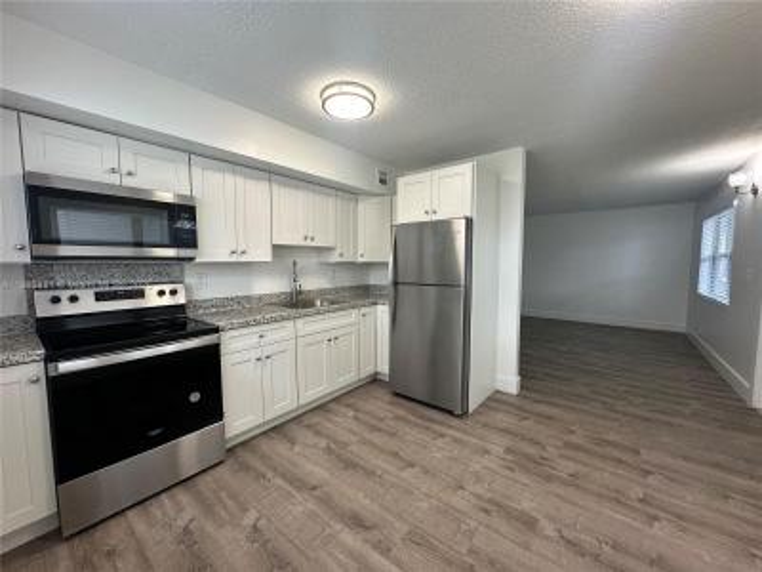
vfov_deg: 85.7
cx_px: 381
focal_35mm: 14
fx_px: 308
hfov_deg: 102.1
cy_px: 286
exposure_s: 1/120
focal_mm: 2.22
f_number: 2.2
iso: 125
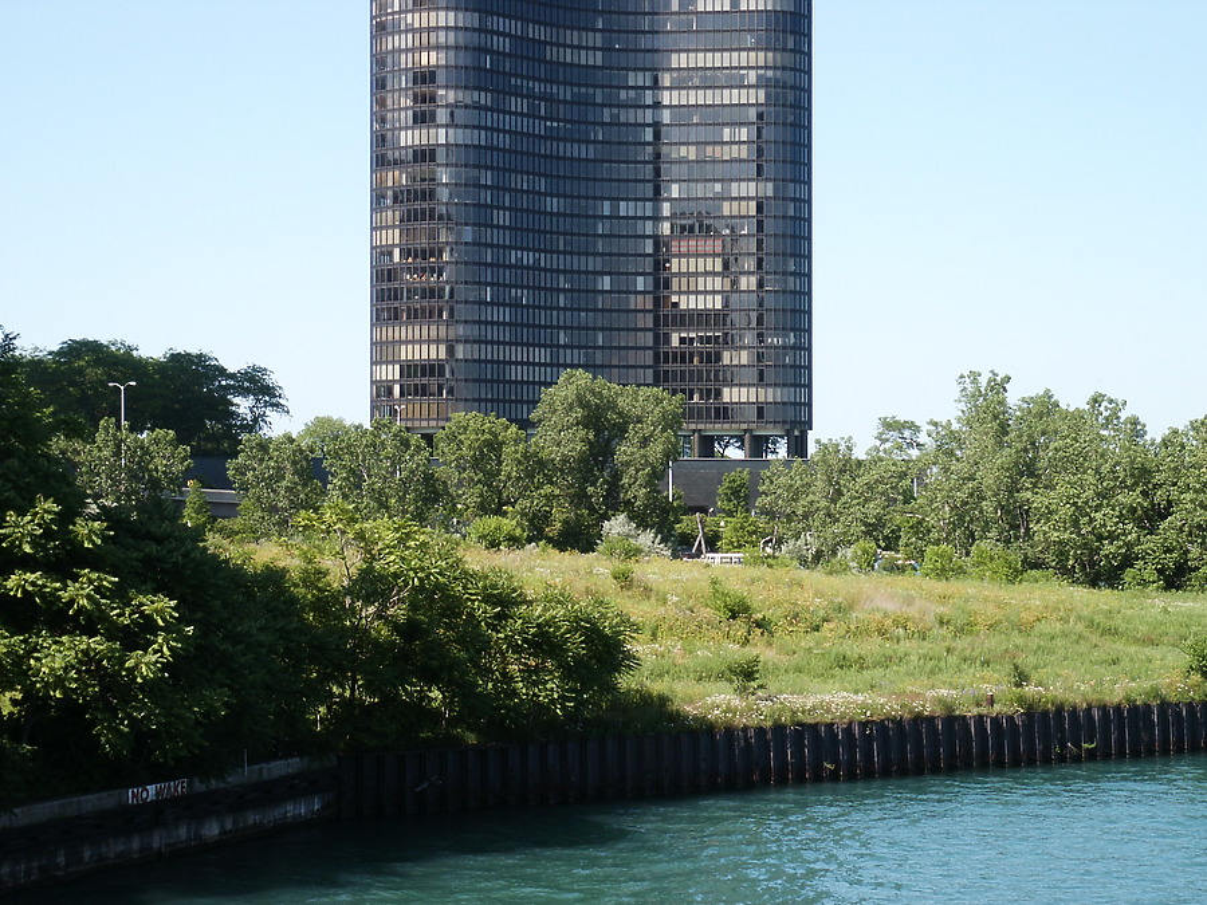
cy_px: 452
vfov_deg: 18.7
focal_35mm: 79
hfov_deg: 24.7
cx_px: 604
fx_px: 2755
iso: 64
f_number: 8
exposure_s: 1/90
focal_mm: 15.82
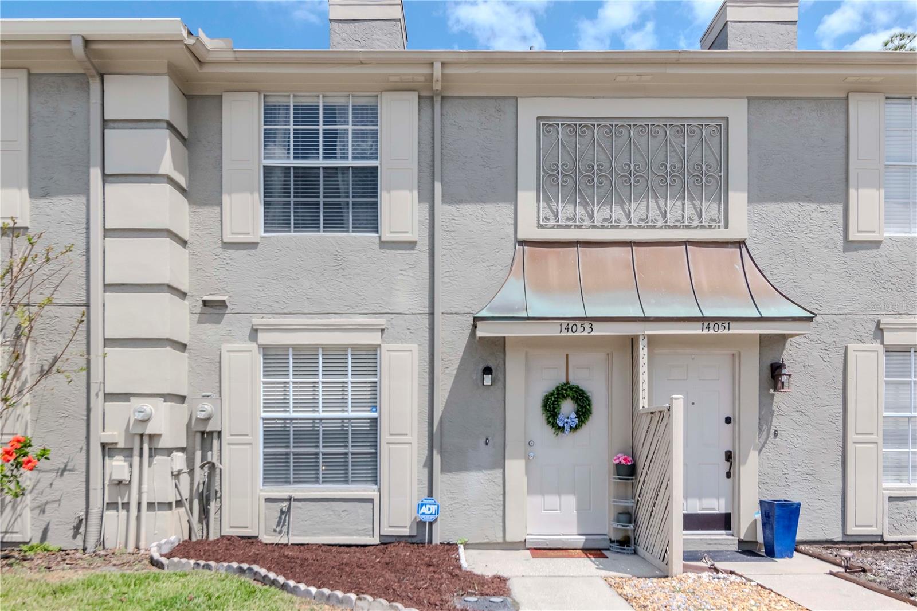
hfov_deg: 73.8
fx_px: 611
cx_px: 458
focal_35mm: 24
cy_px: 306
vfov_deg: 53.1
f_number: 9
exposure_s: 1/2000
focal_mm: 16
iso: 800
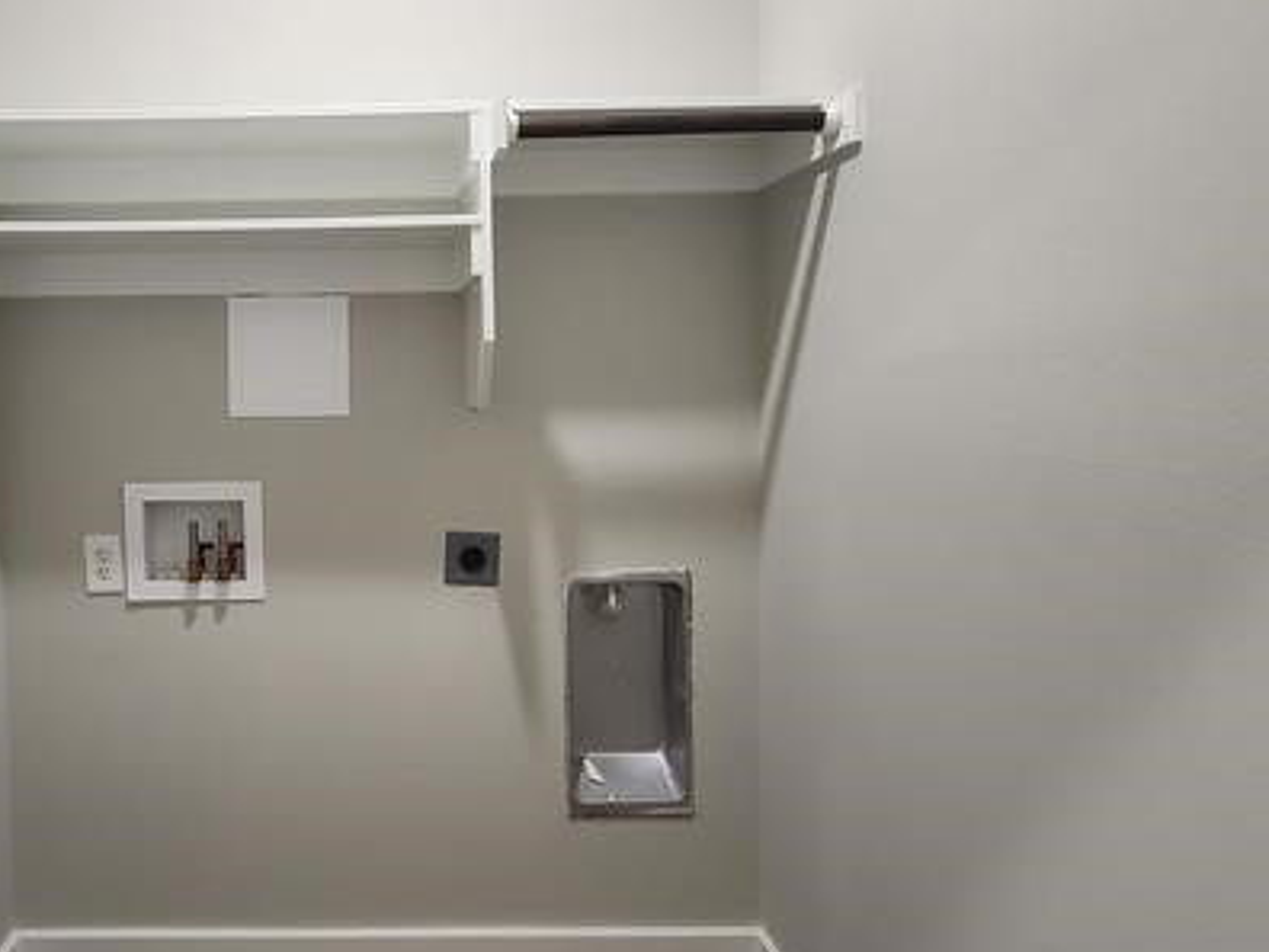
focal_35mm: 21
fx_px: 770
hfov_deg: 75.2
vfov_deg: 63.3
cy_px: 430
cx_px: 375
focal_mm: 2.2
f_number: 2.2
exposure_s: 1/60
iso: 320
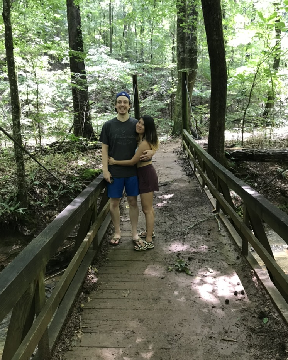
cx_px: 146
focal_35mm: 30
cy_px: 177
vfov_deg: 58.8
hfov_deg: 48.5
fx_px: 320
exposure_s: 1/24
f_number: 1.8
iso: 40
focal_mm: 3.99
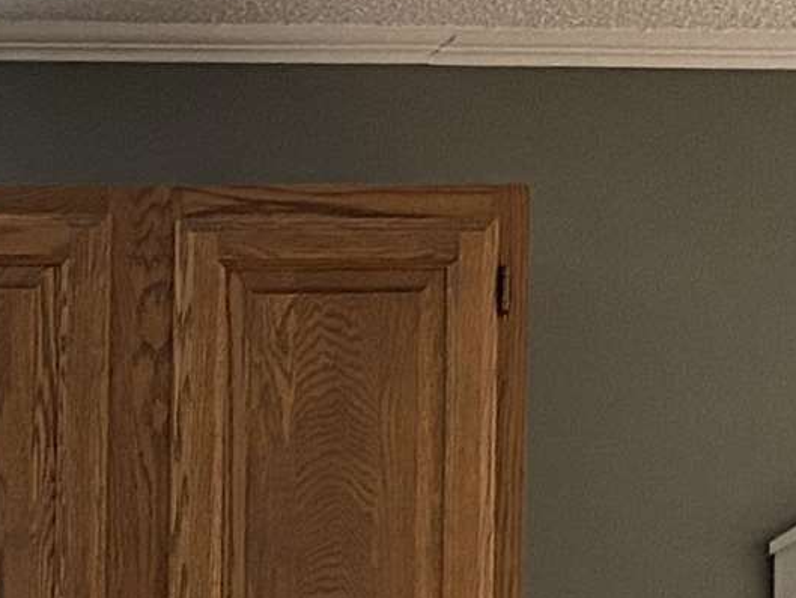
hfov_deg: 12.4
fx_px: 3473
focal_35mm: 151
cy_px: 869
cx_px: -429
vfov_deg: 9.6
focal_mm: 4.25
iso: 160
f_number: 1.8
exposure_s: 1/60
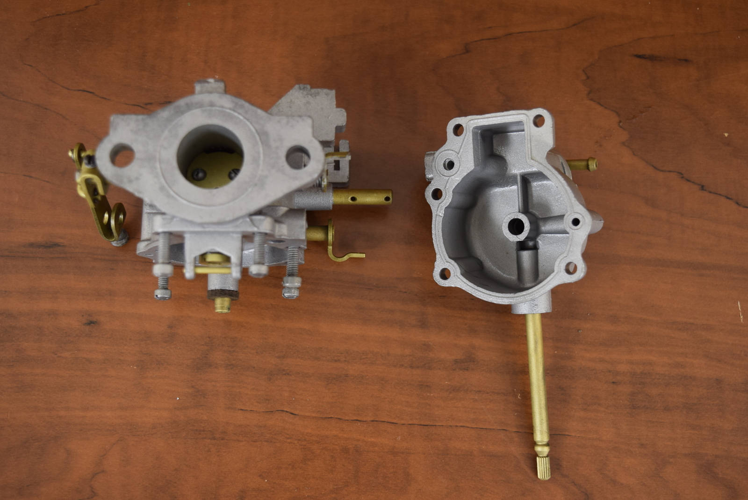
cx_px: 374
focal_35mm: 46
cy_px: 250
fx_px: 967
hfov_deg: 42.3
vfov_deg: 29.0
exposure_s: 1/125
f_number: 5.6
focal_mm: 31
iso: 400
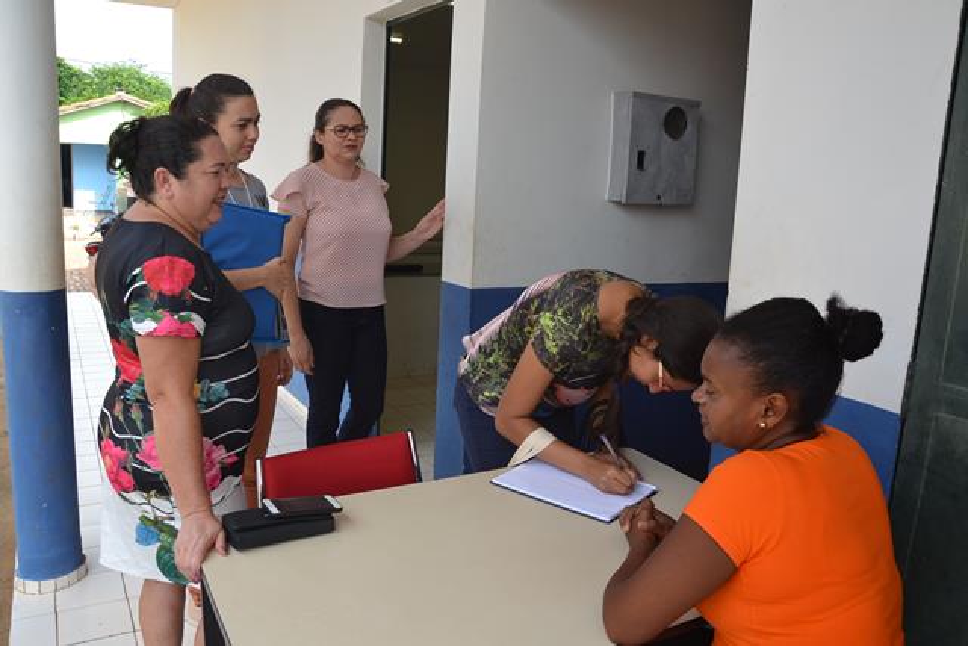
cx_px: 484
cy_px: 323
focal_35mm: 27
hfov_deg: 67.4
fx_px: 726
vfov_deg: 48.0
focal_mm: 18
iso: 100
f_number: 5.6
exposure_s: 1/125
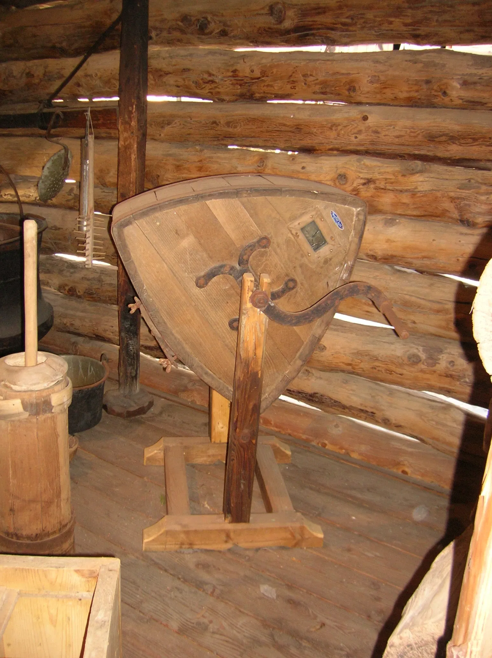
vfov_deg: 54.0
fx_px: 645
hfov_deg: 41.7
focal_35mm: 34
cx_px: 246
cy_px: 329
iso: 100
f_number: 2.9
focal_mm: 5.7
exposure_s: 1/60.1
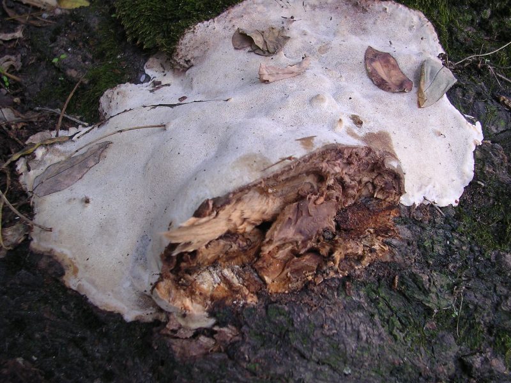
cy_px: 192
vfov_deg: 37.7
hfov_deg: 49.0
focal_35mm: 38
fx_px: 561
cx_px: 256
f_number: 2.8
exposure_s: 1/5.7
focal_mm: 5.8
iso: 100
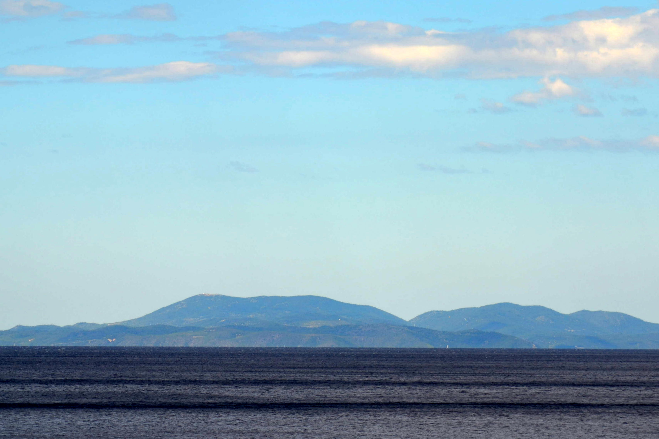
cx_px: 323
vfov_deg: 6.5
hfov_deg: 9.7
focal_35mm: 212
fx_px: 3874
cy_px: 228
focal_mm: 105
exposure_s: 1/640
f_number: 6.3
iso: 100
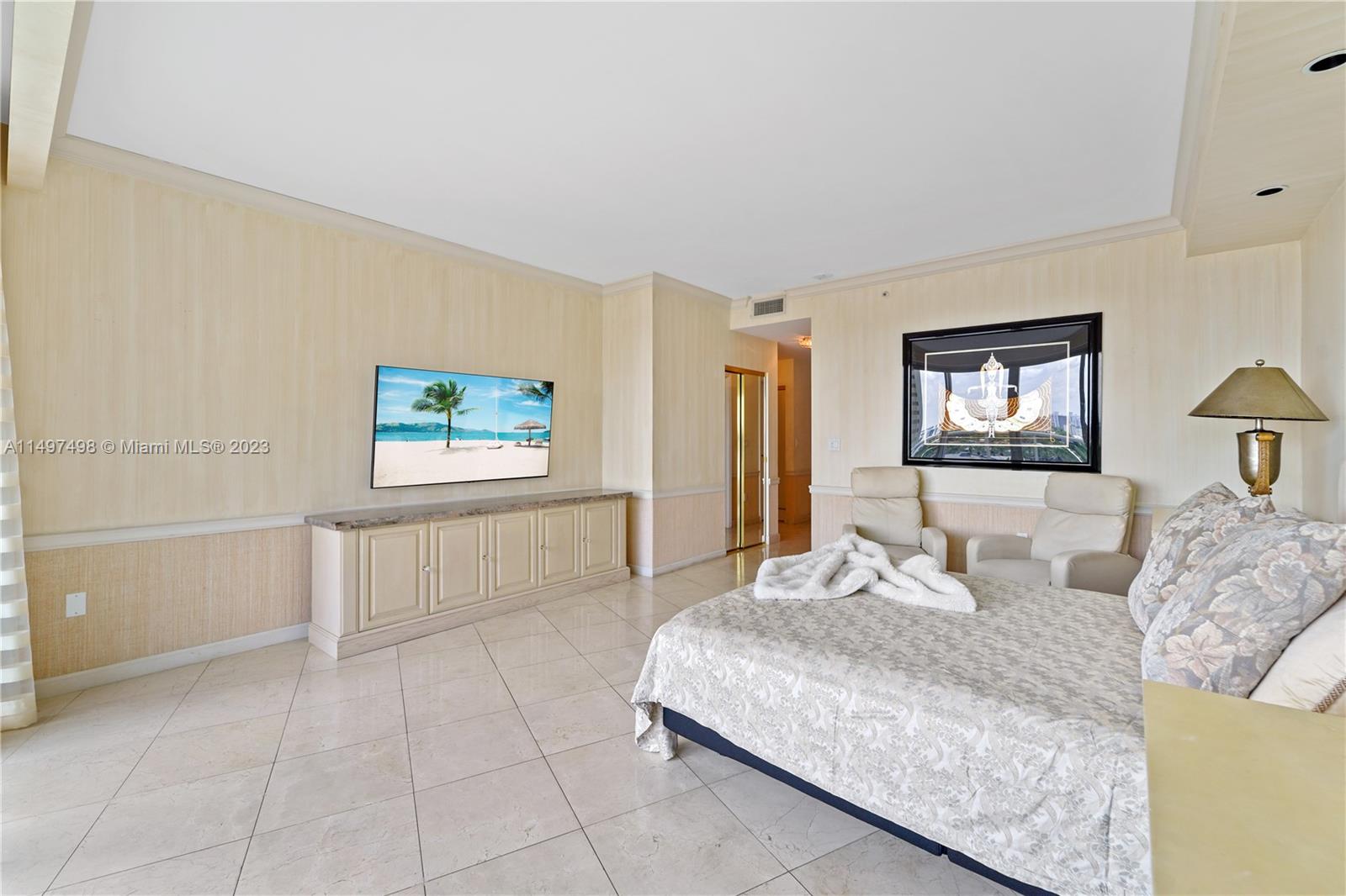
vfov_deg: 81.2
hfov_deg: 104.3
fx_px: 523
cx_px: 673
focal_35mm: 14
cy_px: 448
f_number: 8
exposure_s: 1/8
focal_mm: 14
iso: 125
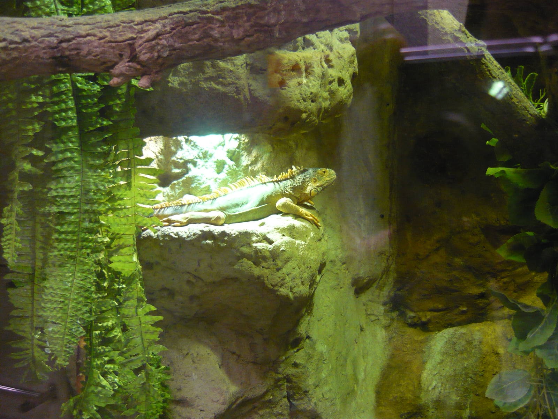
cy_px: 210
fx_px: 532
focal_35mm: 33
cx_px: 279
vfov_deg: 42.9
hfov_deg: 55.4
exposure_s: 1/15
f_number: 2.8
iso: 400
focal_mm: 5.5
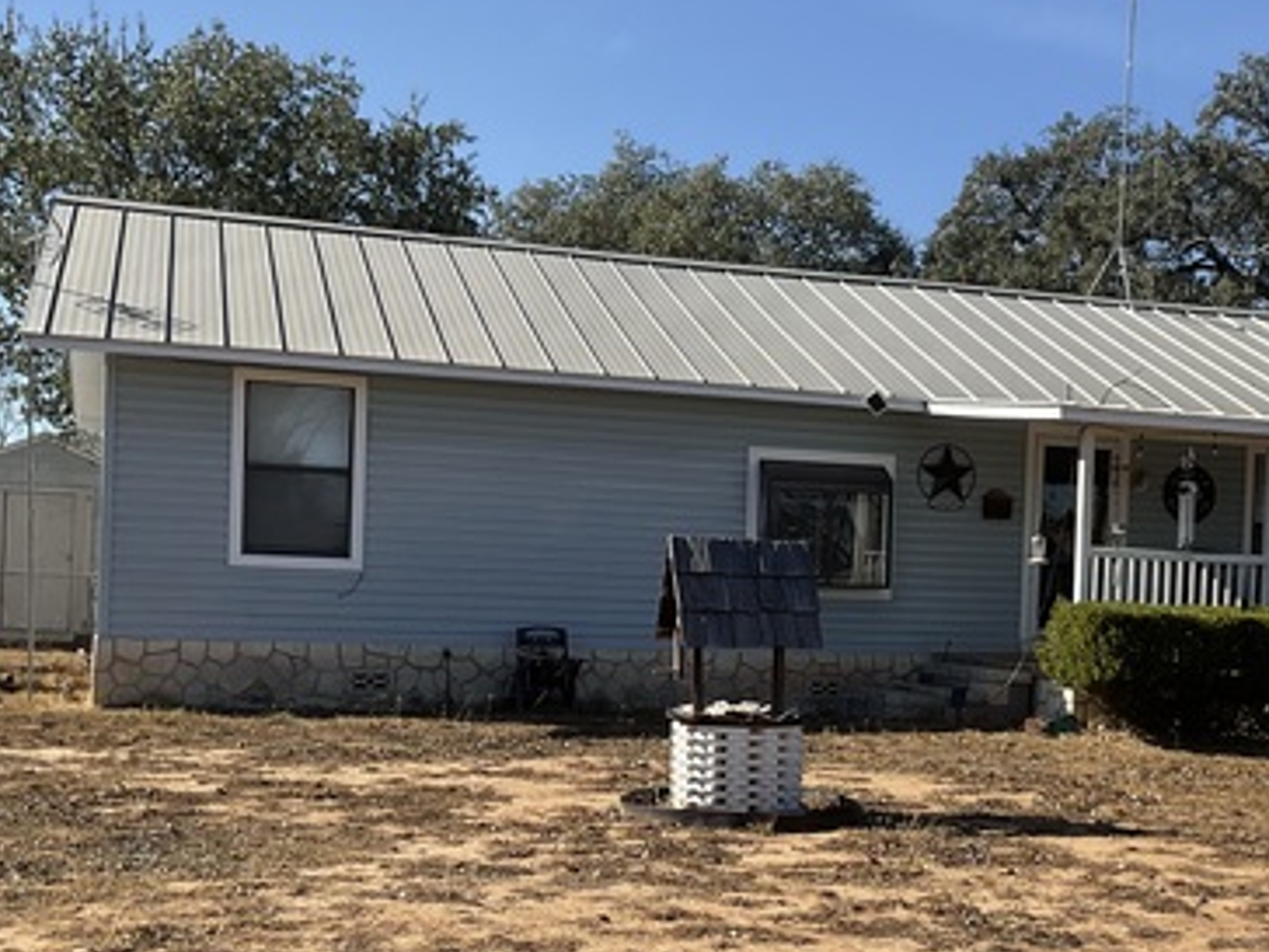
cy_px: 621
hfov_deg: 37.2
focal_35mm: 51
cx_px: 809
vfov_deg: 28.4
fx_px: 1870
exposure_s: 1/1534
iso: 16
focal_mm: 3
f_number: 1.8
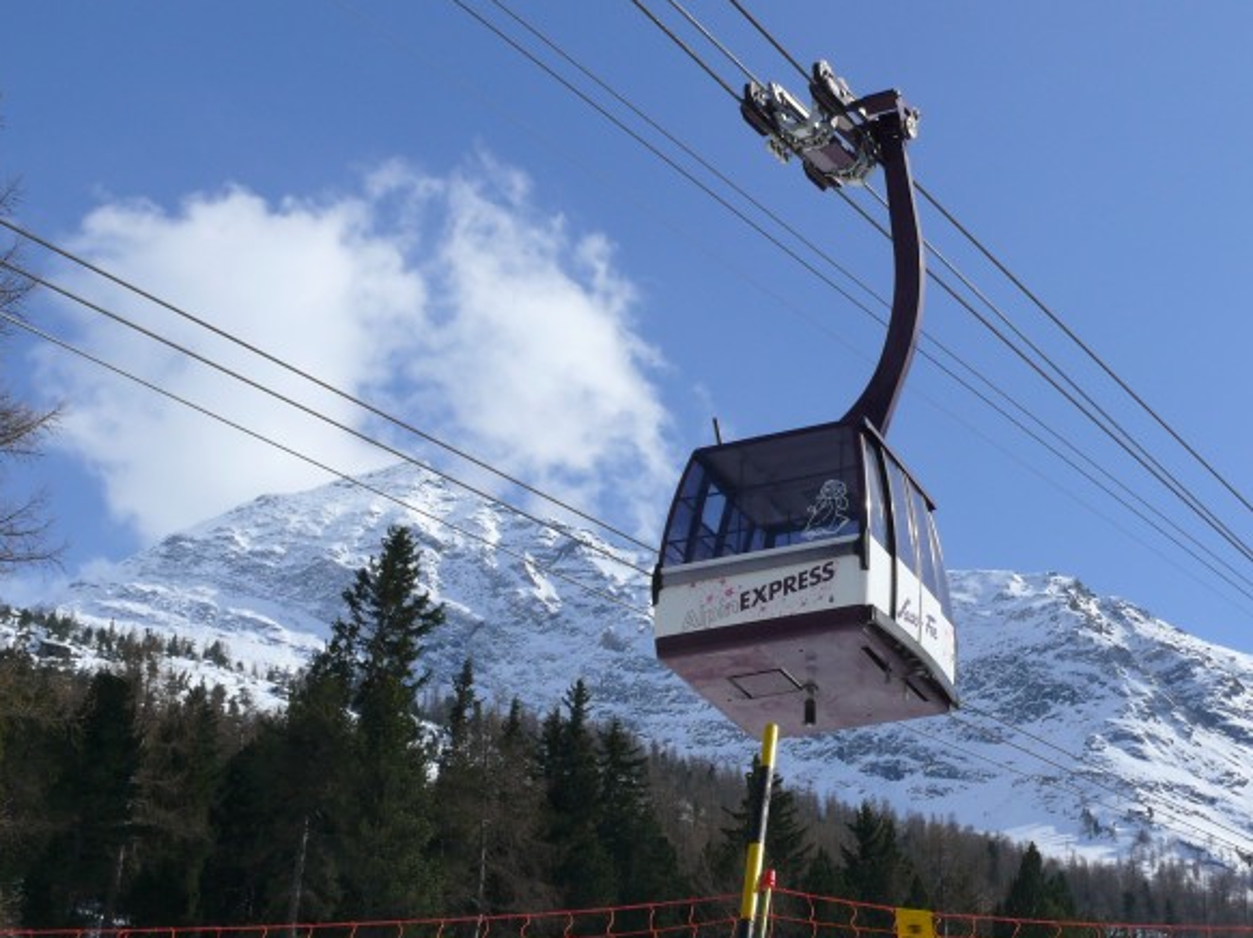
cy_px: 402
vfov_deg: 22.2
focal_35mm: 66
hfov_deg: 29.3
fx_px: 2388
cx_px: 771
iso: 100
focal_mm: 10.2
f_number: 8
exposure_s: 1/400
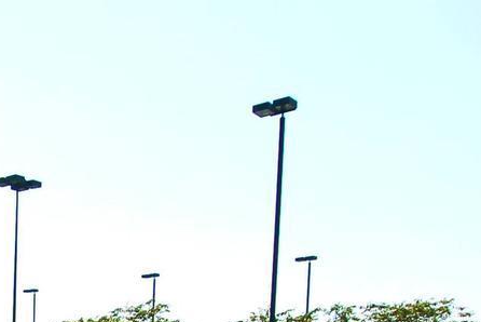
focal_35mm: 58
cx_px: -134
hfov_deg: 28.6
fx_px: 775
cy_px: 464
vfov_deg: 20.5
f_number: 10
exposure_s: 1/400
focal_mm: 12
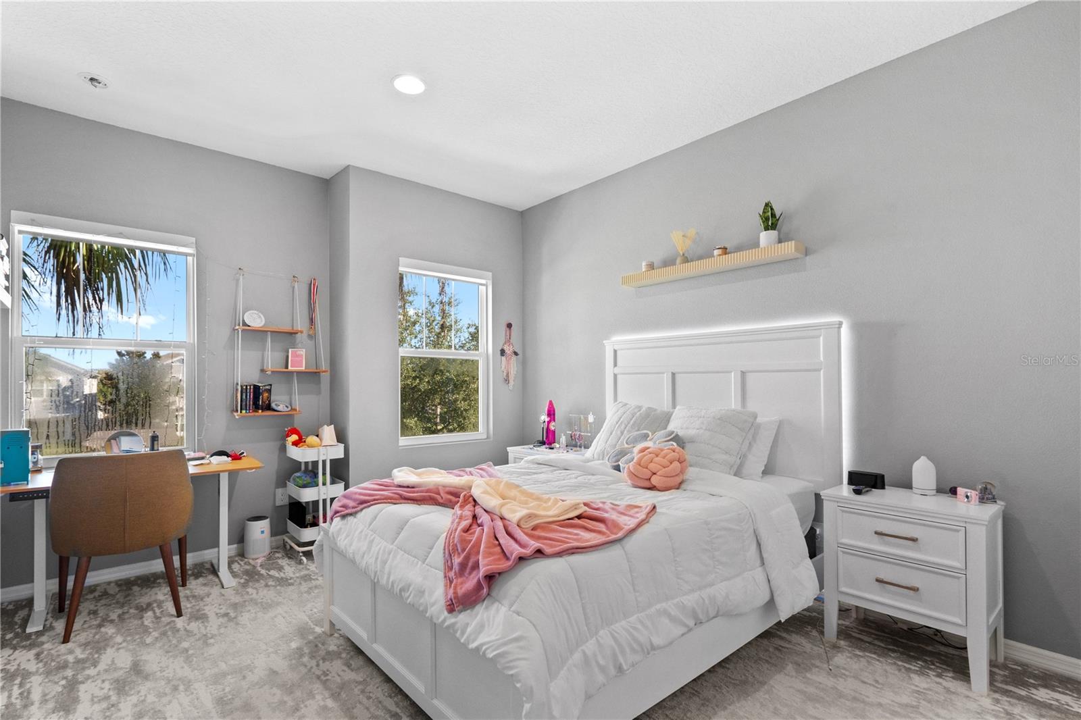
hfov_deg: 93.3
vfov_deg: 70.4
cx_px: 540
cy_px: 360
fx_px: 510
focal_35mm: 17
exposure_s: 1/10
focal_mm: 17
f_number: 8
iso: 1600
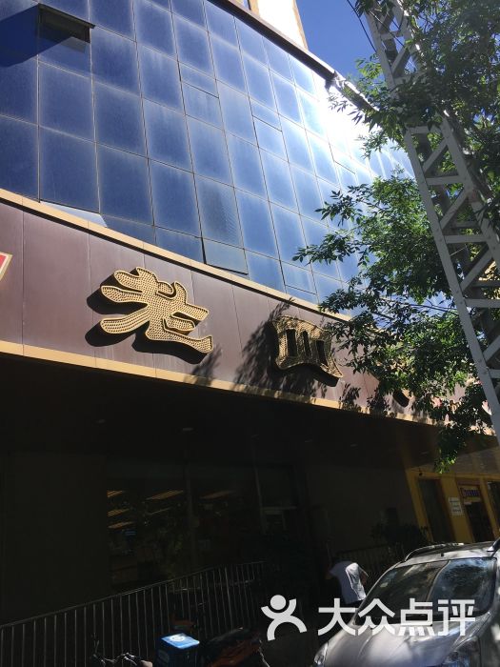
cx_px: 250
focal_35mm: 29
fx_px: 559
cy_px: 334
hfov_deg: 48.2
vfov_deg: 61.7
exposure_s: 1/1282
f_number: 2.2
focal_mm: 4.15
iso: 25
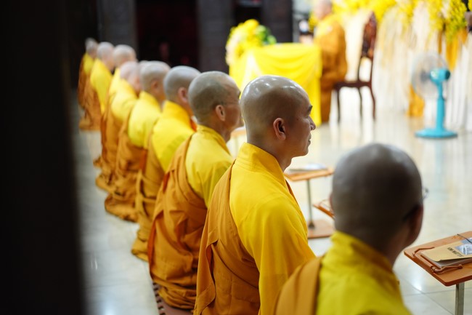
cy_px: 158
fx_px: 721
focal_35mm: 55
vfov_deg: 24.6
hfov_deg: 36.3
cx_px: 236
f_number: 1.8
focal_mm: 55
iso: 3200
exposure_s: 1/200
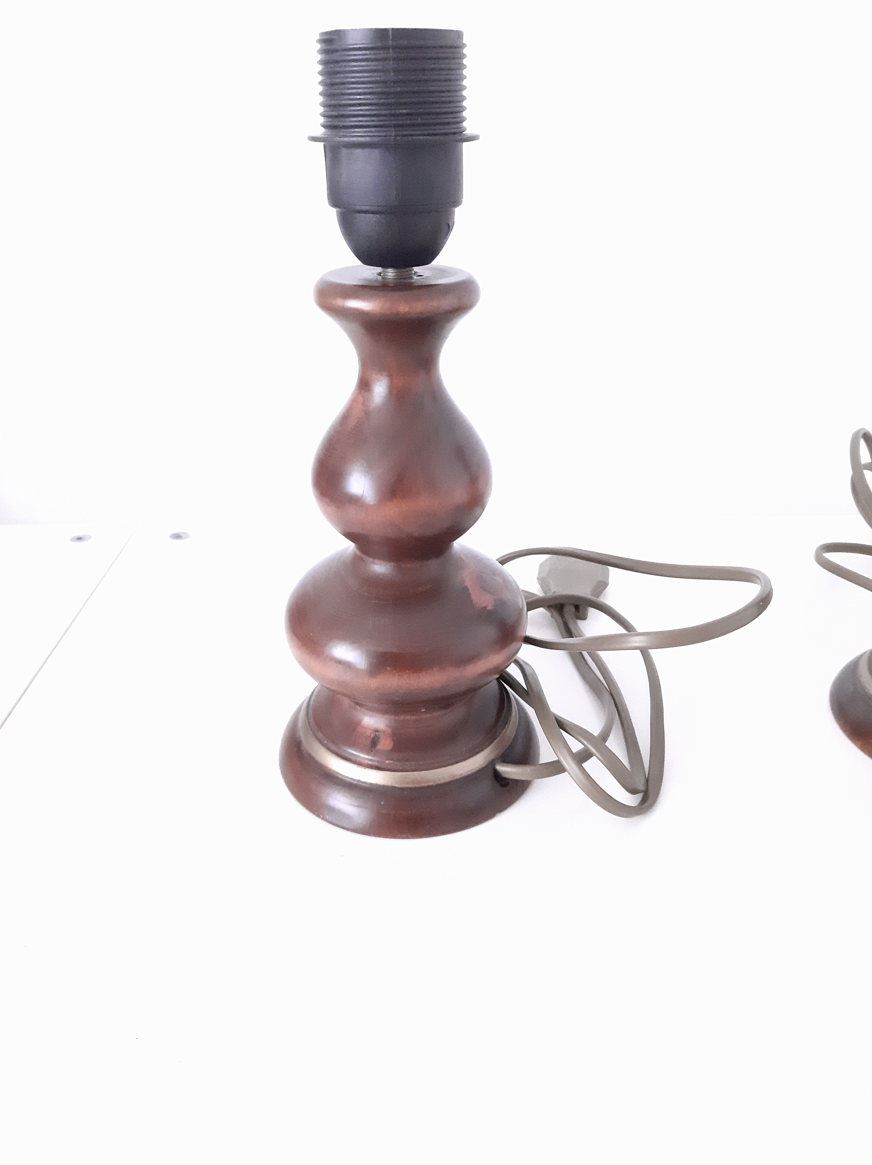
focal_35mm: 26
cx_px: 436
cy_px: 582
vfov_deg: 67.3
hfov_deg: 53.0
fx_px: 874
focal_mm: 3.93
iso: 800
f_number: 1.7
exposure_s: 1/100
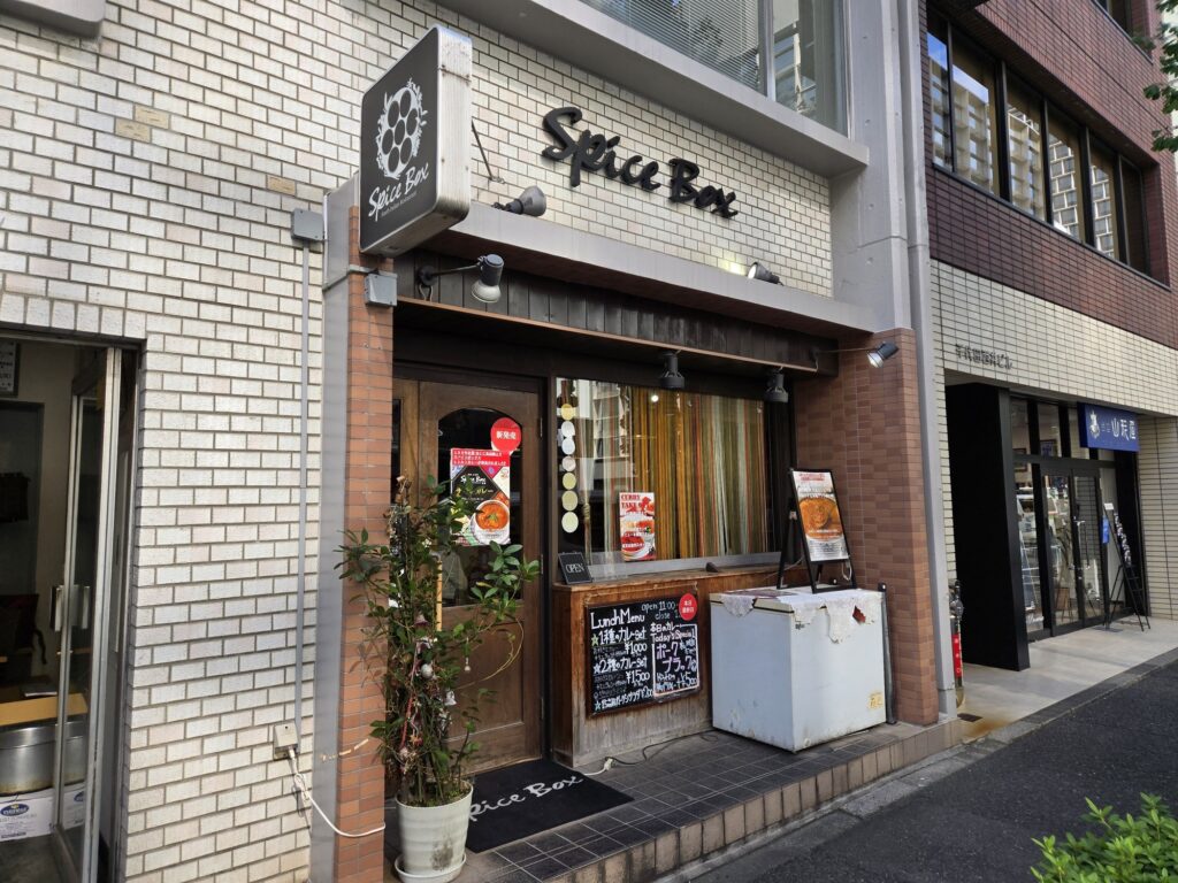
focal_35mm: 23
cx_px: 589
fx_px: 783
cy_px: 442
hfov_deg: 73.9
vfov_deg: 58.9
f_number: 1.8
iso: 80
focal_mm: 5.4
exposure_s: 1/960
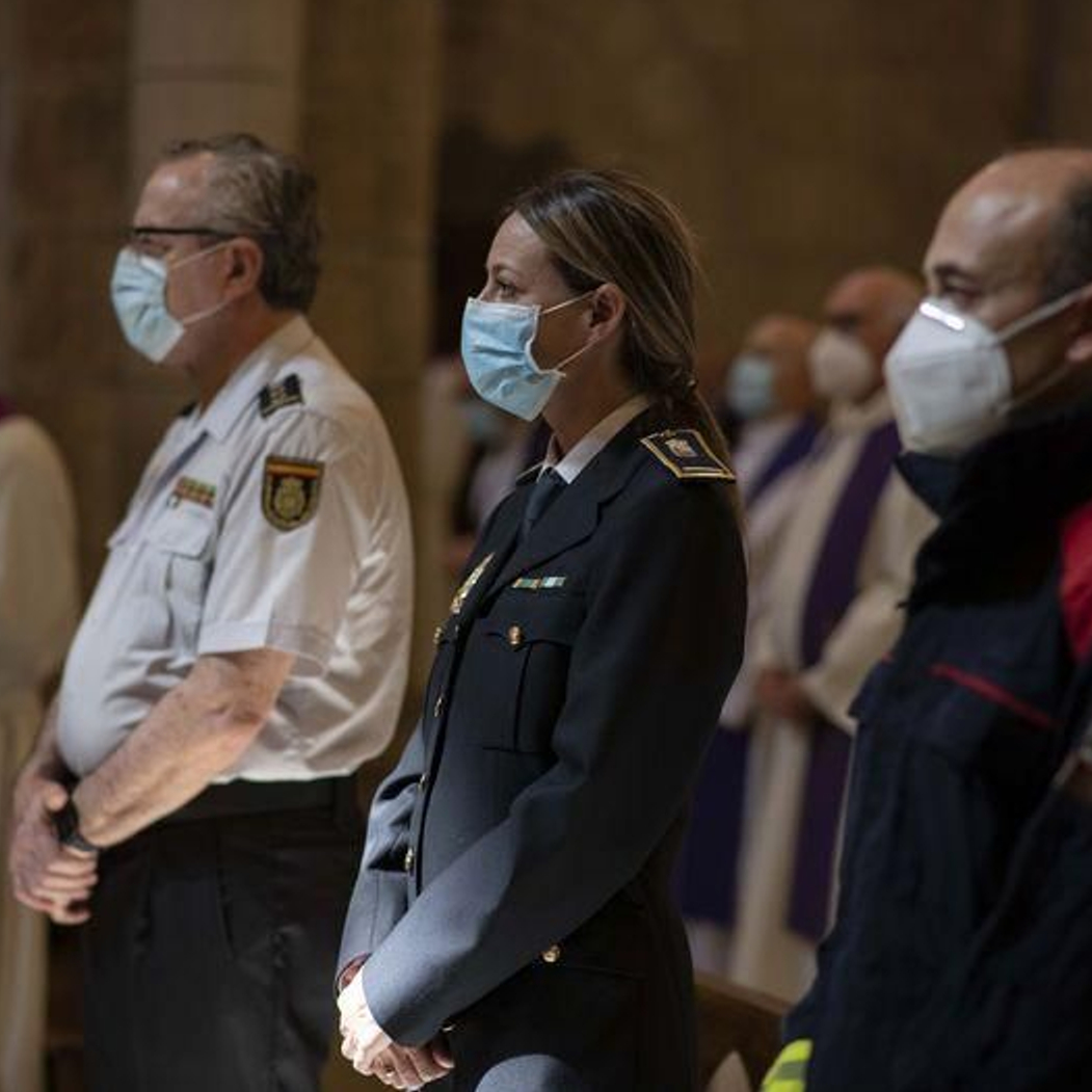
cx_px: 516
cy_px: 541
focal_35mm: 110
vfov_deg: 15.8
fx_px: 3926
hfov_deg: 15.8
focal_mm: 85
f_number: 2.5
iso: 1000
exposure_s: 1/200
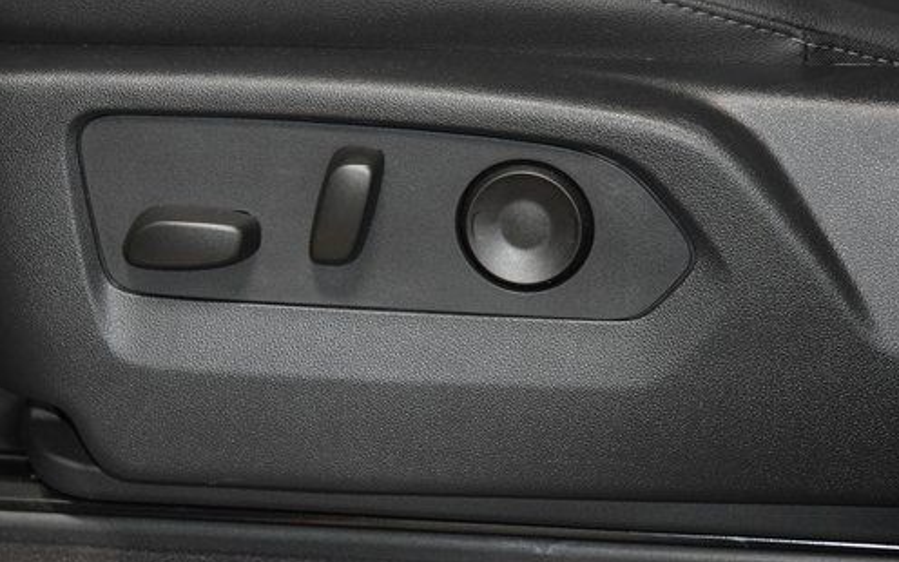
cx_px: 348
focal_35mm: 138
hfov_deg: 15.1
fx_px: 3381
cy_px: 195
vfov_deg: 9.5
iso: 3200
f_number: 4.5
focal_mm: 70
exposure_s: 1/80
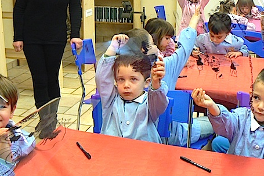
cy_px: 85
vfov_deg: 24.2
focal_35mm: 56
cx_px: 135
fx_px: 410
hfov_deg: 35.7
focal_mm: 6
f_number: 2.8
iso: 125
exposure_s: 1/30
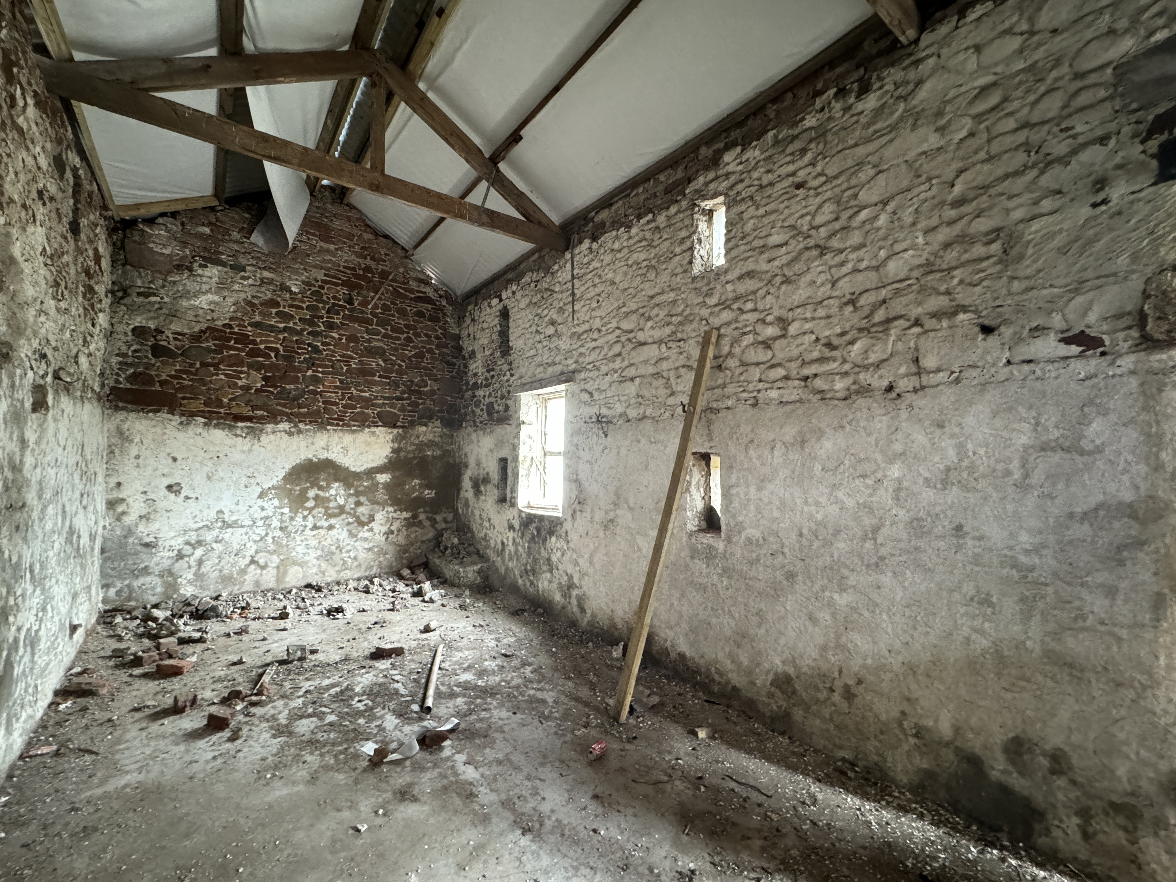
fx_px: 510
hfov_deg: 98.2
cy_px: 443
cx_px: 577
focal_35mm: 15
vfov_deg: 81.7
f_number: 2.2
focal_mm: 2.22
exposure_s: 1/60
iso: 1000
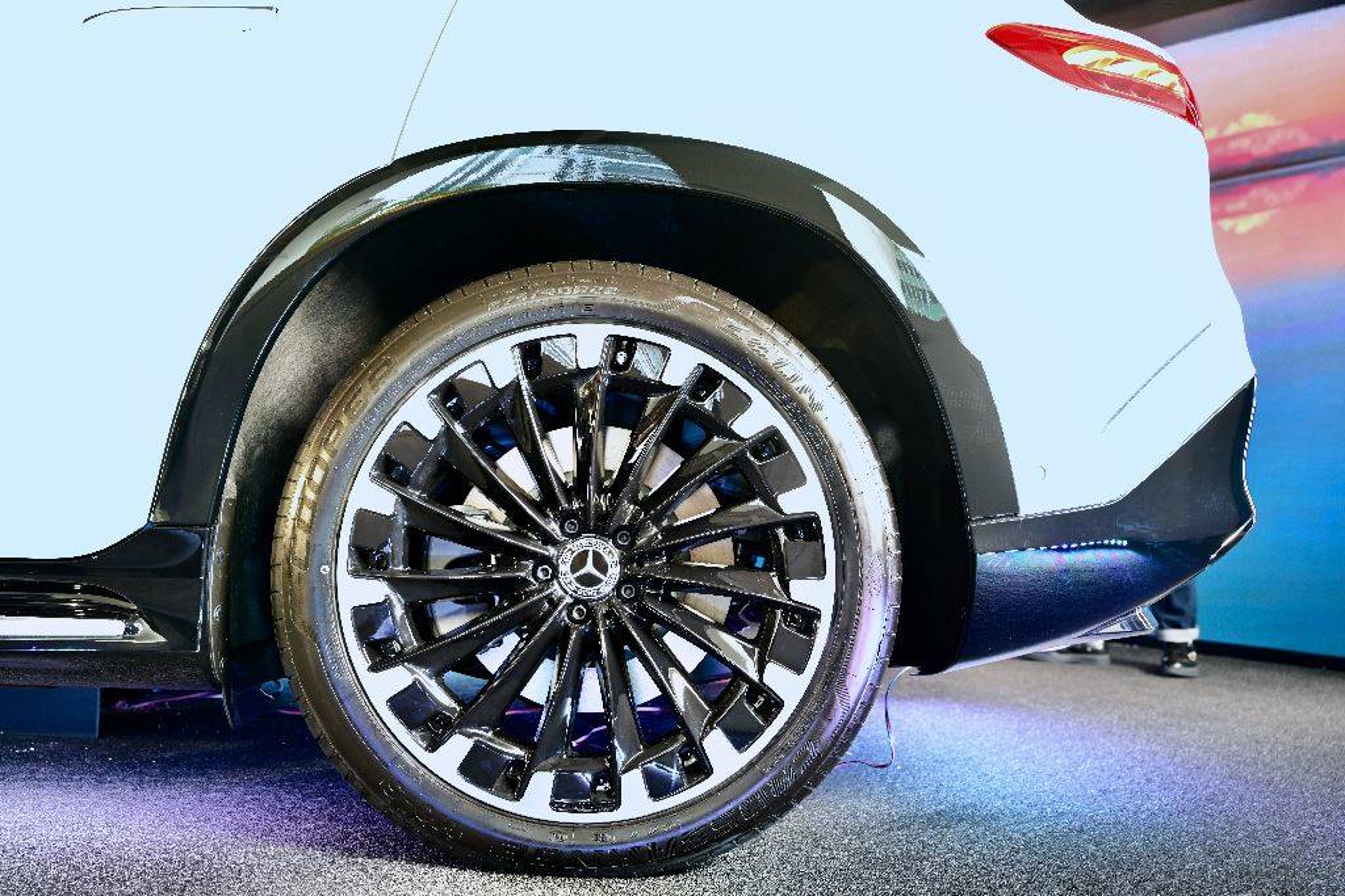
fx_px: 1158
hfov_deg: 60.3
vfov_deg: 42.3
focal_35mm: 31
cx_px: 672
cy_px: 448
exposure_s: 1/15
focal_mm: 31
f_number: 4
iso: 500
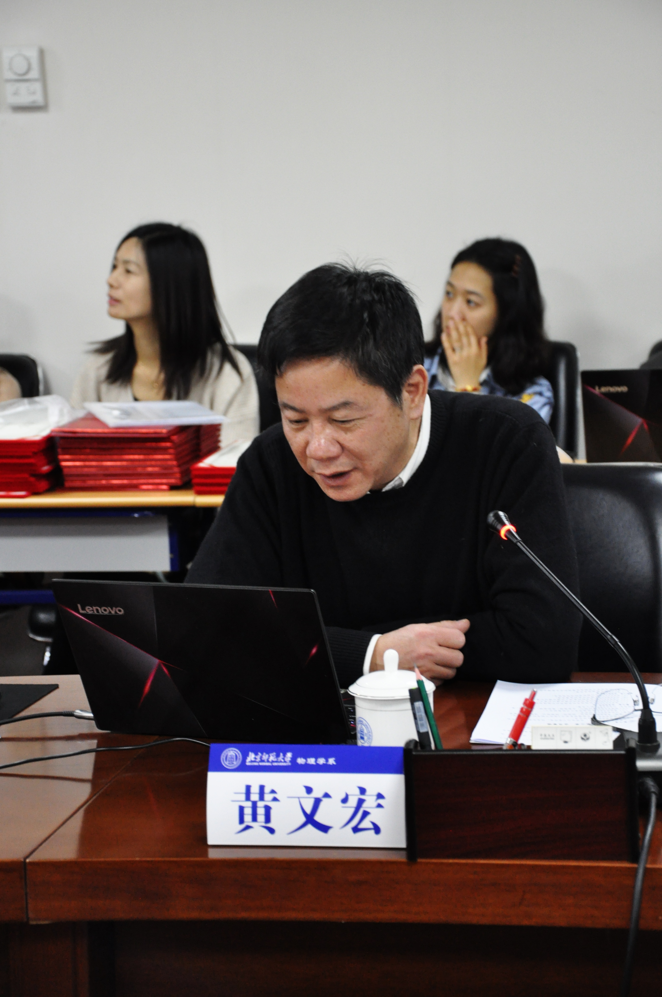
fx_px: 2572
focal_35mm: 93
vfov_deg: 21.9
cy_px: 498
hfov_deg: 14.7
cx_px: 331
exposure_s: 1/30
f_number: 5.3
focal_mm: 62
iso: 1400
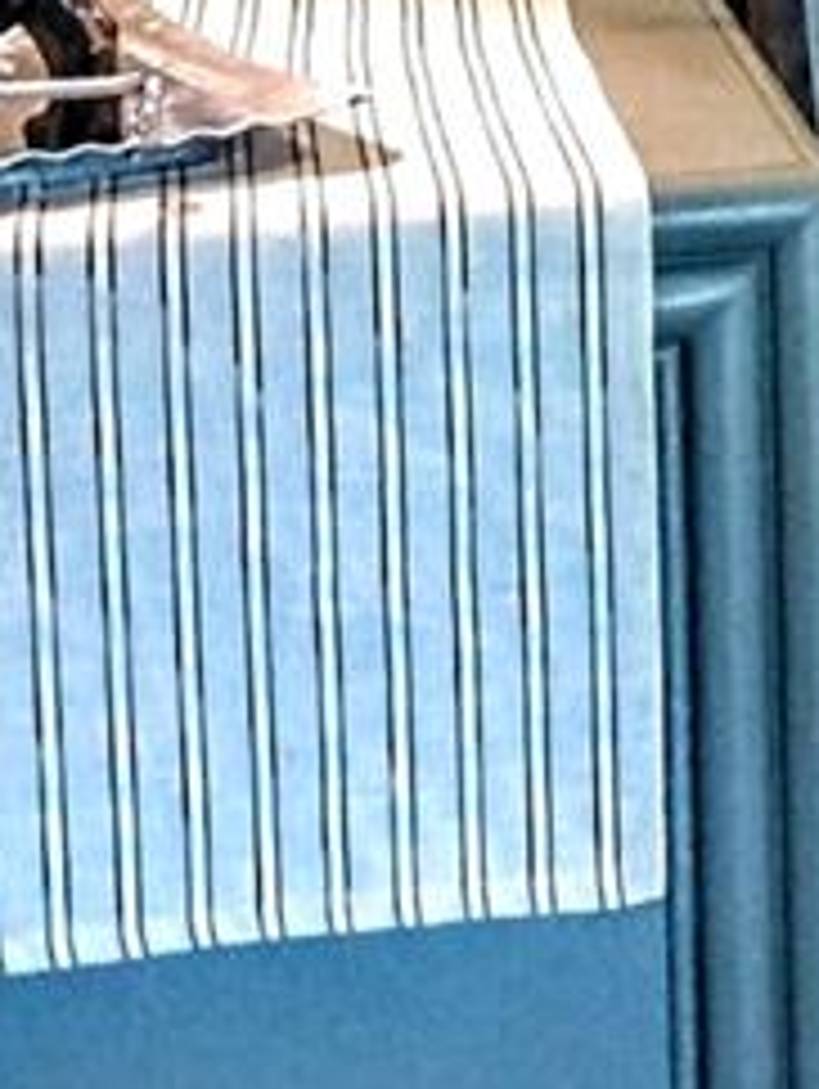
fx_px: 3118
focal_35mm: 99
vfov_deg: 18.3
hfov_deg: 13.1
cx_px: 1588
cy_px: -374
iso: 591
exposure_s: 1/30
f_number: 2
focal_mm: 3.54
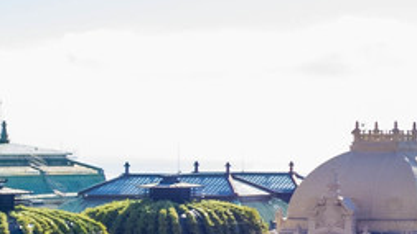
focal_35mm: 146
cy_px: 137
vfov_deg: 8.3
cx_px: 961
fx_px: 1613
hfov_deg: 12.1
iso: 100
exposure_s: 1/1250
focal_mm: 8.4
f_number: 2.8
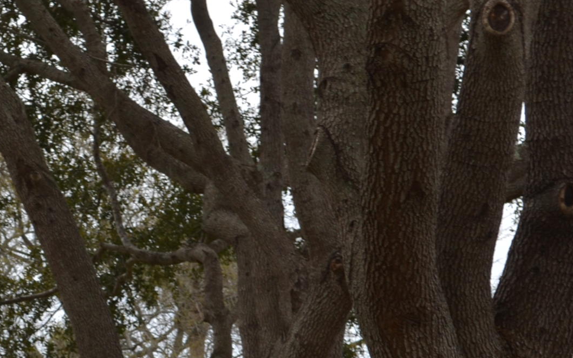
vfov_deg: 5.5
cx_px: -120
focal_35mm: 238
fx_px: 3723
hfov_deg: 8.7
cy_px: 484
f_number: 8
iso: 100
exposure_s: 1/200
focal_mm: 55
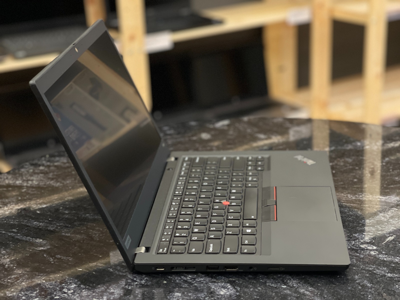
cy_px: 150
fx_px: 740
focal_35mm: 64
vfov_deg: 22.9
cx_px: 200
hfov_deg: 30.3
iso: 320
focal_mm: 7.5
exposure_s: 1/40
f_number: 2.2
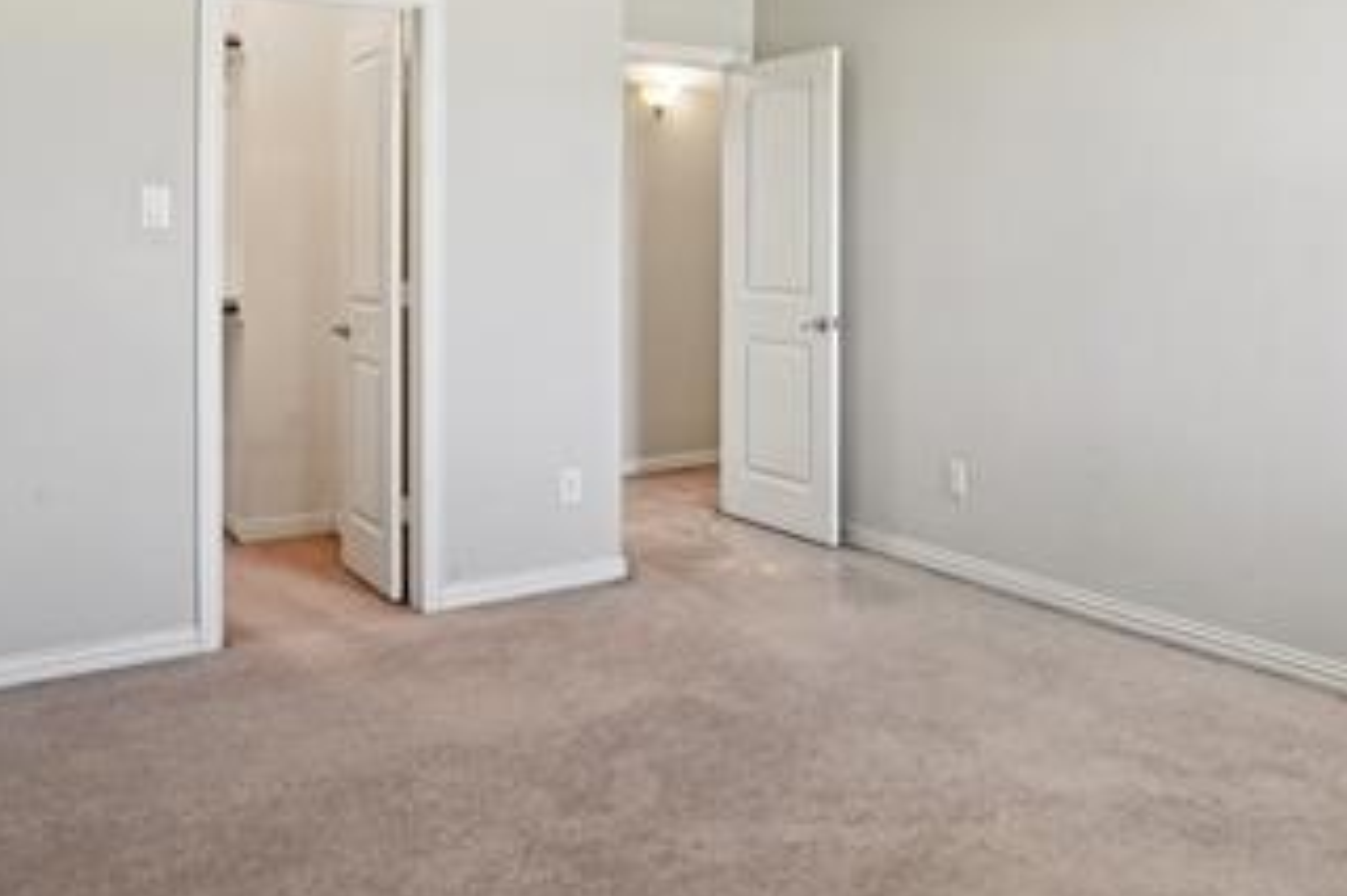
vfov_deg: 42.7
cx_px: 850
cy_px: 265
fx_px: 1122
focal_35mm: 30
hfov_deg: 61.0
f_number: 8
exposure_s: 1/10
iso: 400
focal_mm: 10
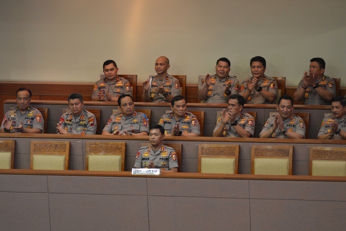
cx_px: 173
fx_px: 1923
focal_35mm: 200
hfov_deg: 10.3
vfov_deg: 6.9
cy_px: 116
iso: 2500
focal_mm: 200
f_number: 3.2
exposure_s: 1/125
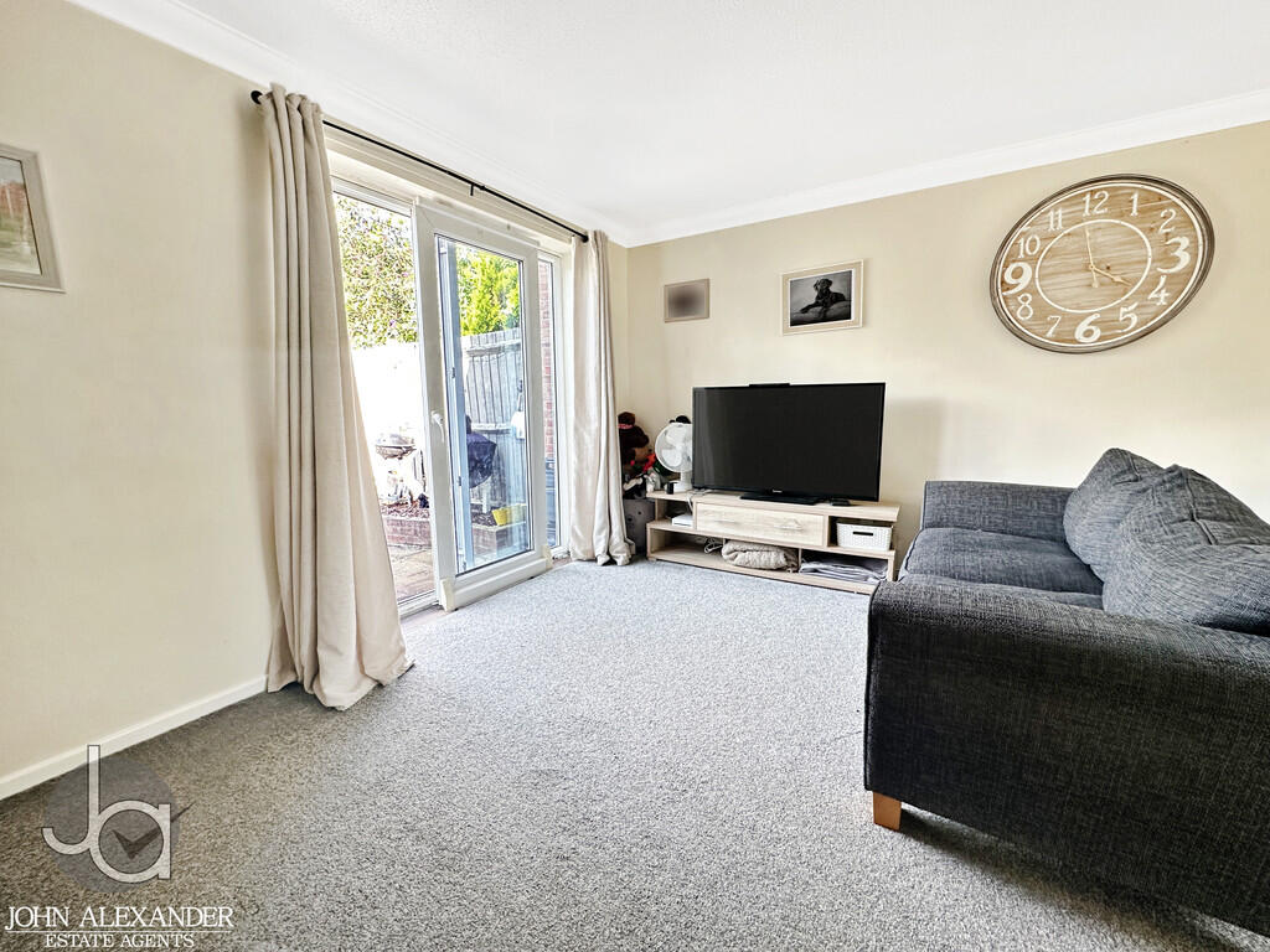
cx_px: 635
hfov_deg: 102.1
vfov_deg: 85.7
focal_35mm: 14
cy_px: 476
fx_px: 514
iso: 250
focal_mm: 2.22
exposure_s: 1/99
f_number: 2.2
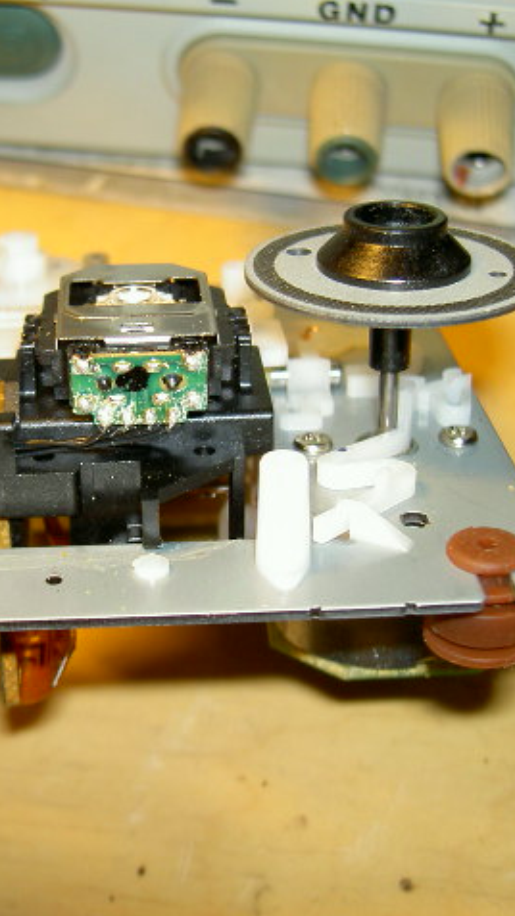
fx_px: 1385
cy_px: 457
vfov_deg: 36.6
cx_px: 135
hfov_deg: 20.9
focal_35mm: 57
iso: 100
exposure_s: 1/59.5
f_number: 2.8
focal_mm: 8
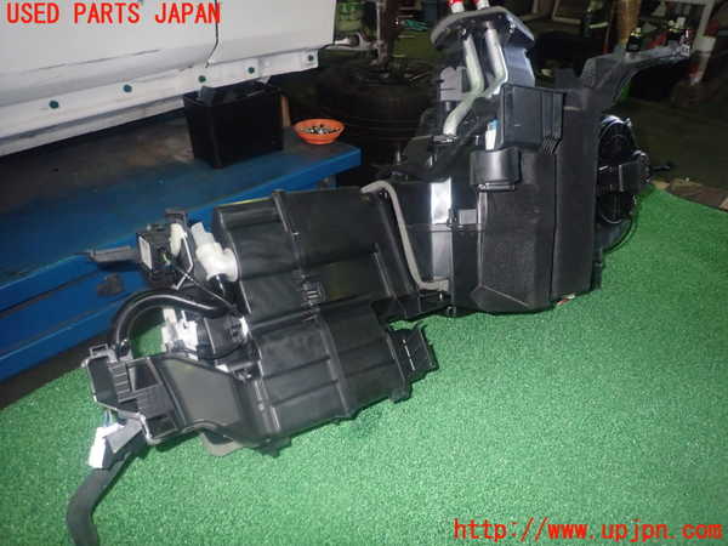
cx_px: 364
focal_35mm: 25
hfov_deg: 69.4
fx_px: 526
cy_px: 273
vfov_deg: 54.9
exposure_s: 1/30
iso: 800
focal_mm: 4.5
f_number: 5.6
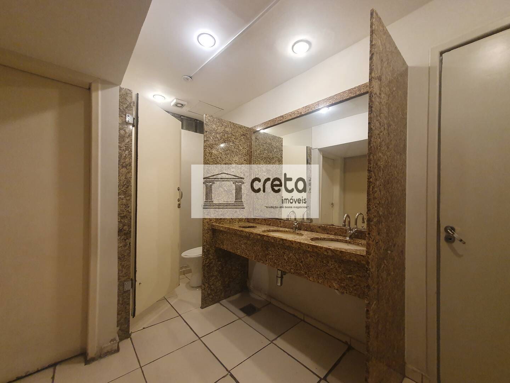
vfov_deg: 89.9
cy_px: 192
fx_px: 192
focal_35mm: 13
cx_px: 255
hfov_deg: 106.2
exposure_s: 1/60
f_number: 2.2
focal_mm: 1.8
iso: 320
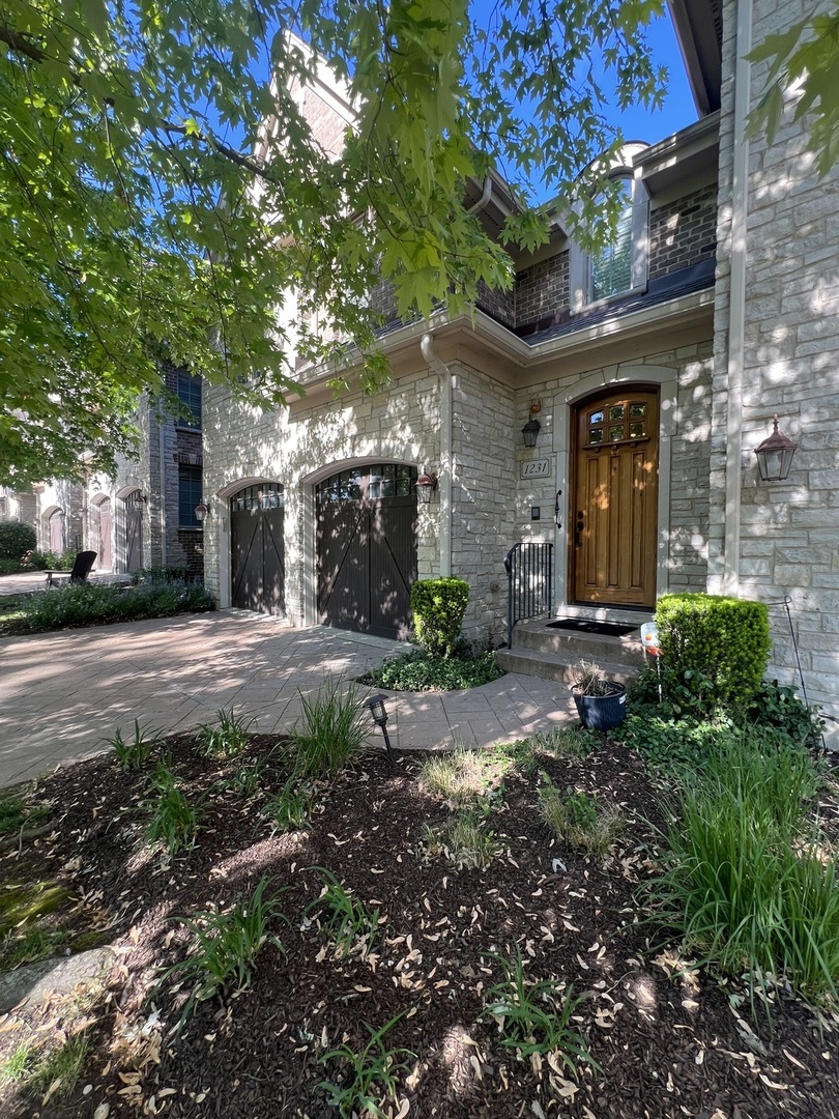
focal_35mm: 13
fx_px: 420
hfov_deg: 89.9
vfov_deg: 106.2
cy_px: 560
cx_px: 420
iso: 32
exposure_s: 1/103
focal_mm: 1.57
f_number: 1.8
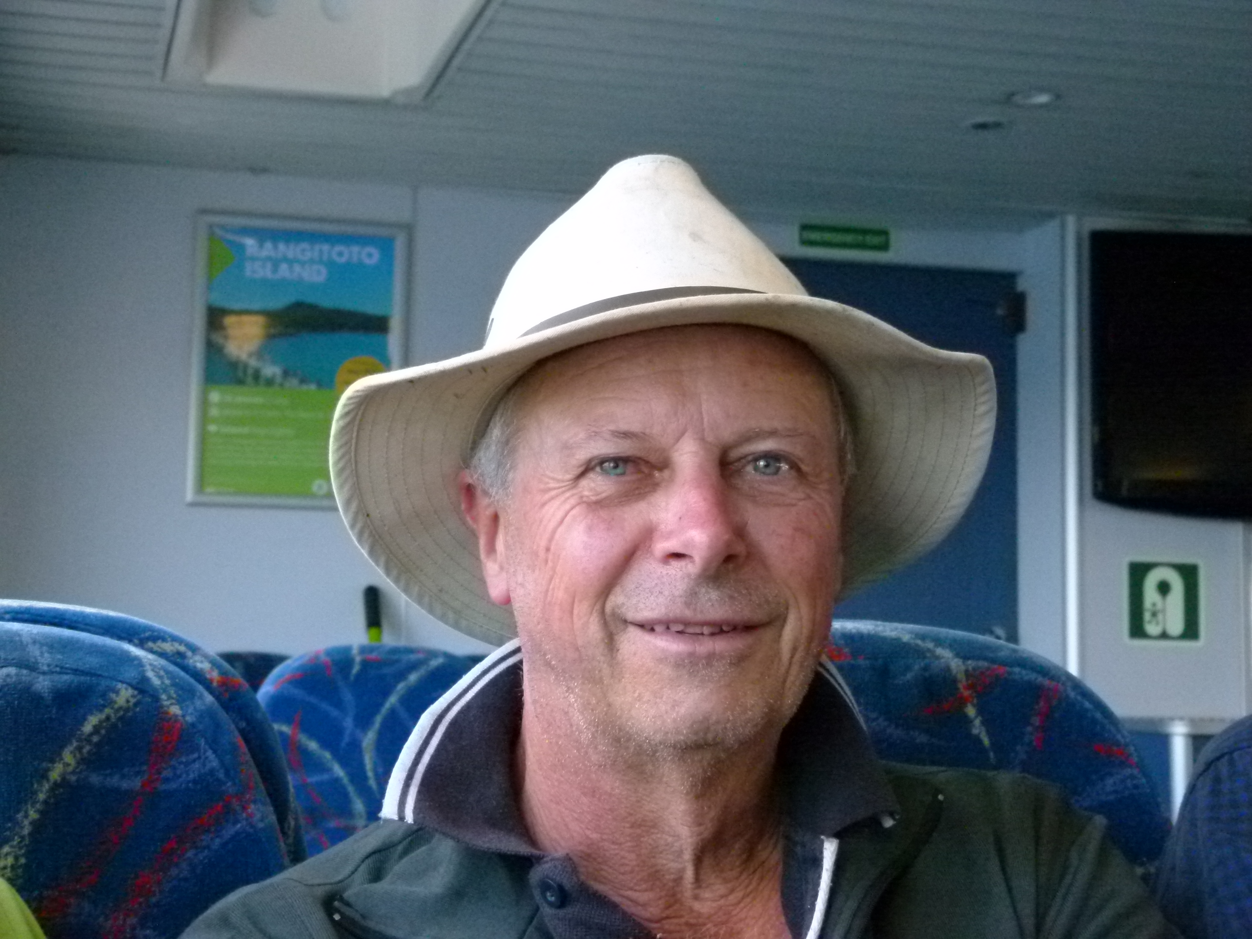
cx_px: 626
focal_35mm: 61
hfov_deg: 31.7
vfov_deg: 24.0
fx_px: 2206
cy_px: 470
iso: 800
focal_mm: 11
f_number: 3.3
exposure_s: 1/125
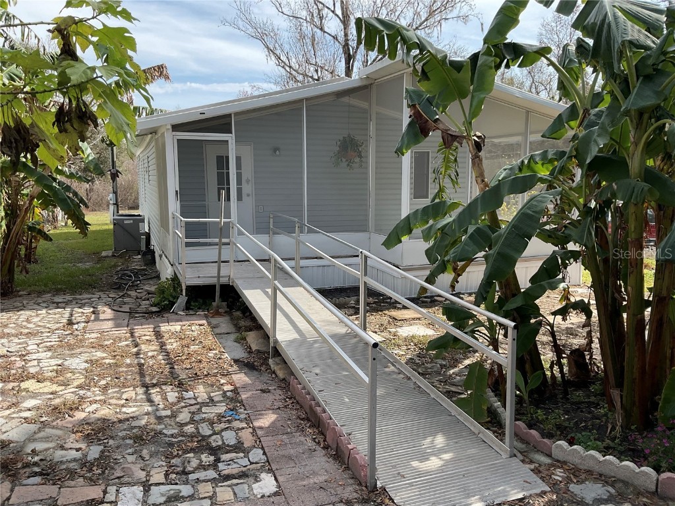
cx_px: 338
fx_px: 565
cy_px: 253
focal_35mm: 29
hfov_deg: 61.7
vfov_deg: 48.2
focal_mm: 3
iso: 16
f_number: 1.8
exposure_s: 1/719
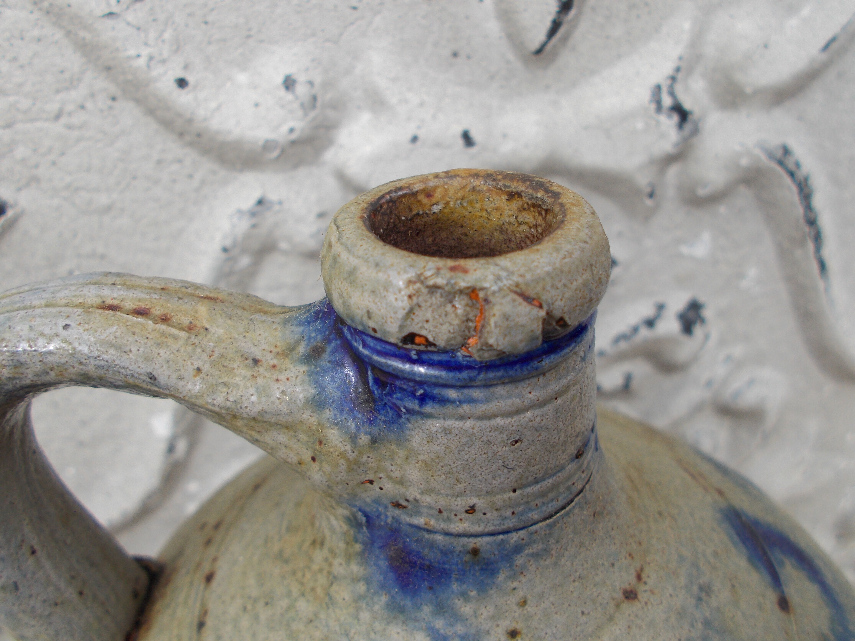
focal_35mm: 30
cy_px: 320
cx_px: 428
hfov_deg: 60.0
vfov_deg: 46.8
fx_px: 741
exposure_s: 1/125
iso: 80
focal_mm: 5.3
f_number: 3.4
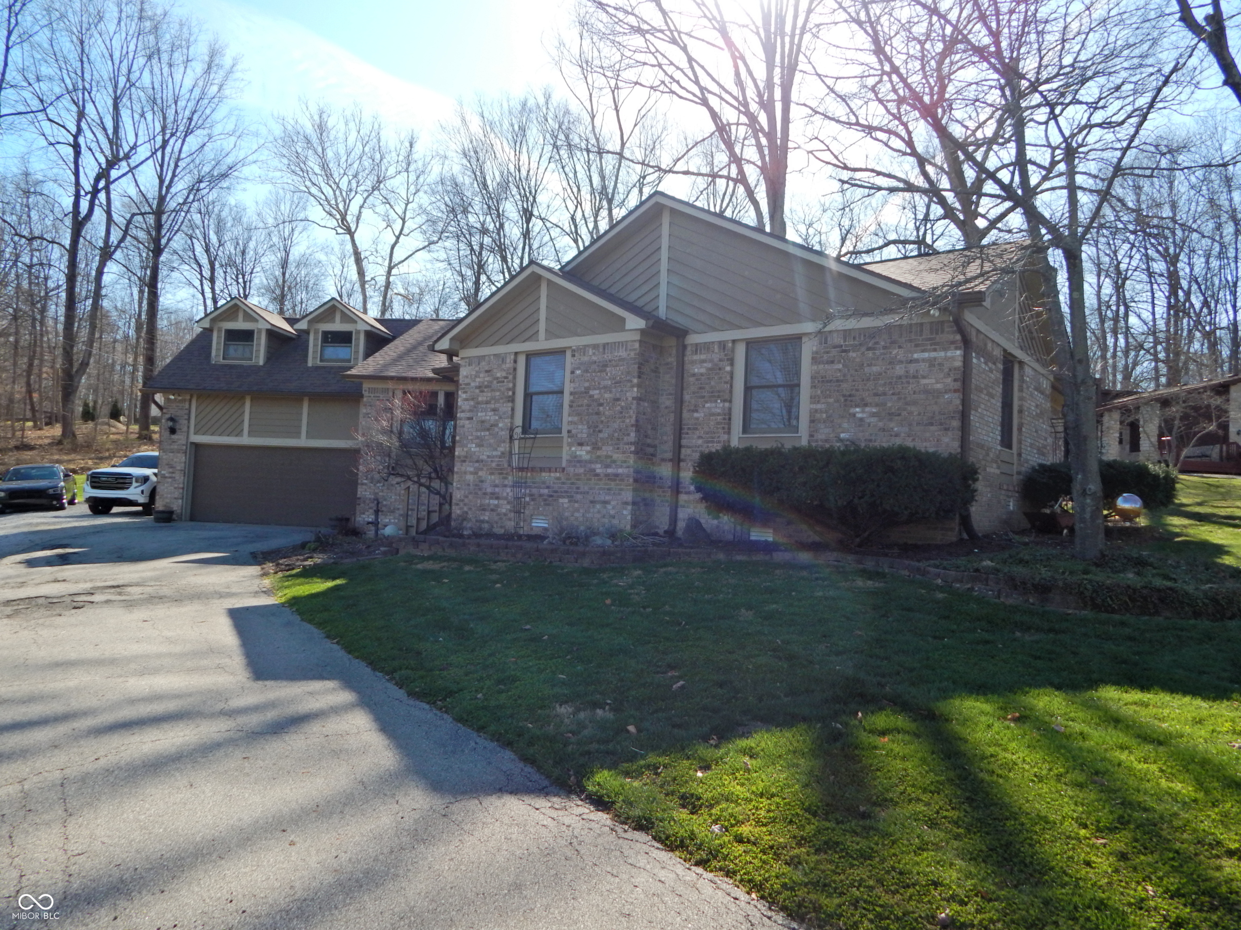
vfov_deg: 61.1
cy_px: 465
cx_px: 620
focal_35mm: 22
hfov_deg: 76.4
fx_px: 789
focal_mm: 4
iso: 125
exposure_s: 1/800
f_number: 3
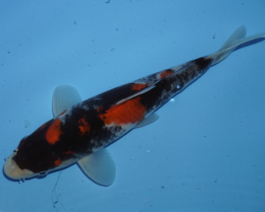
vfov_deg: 17.0
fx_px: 710
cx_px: 116
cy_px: 105
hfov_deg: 21.1
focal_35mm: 91
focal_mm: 53
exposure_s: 1/60
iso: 800
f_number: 5
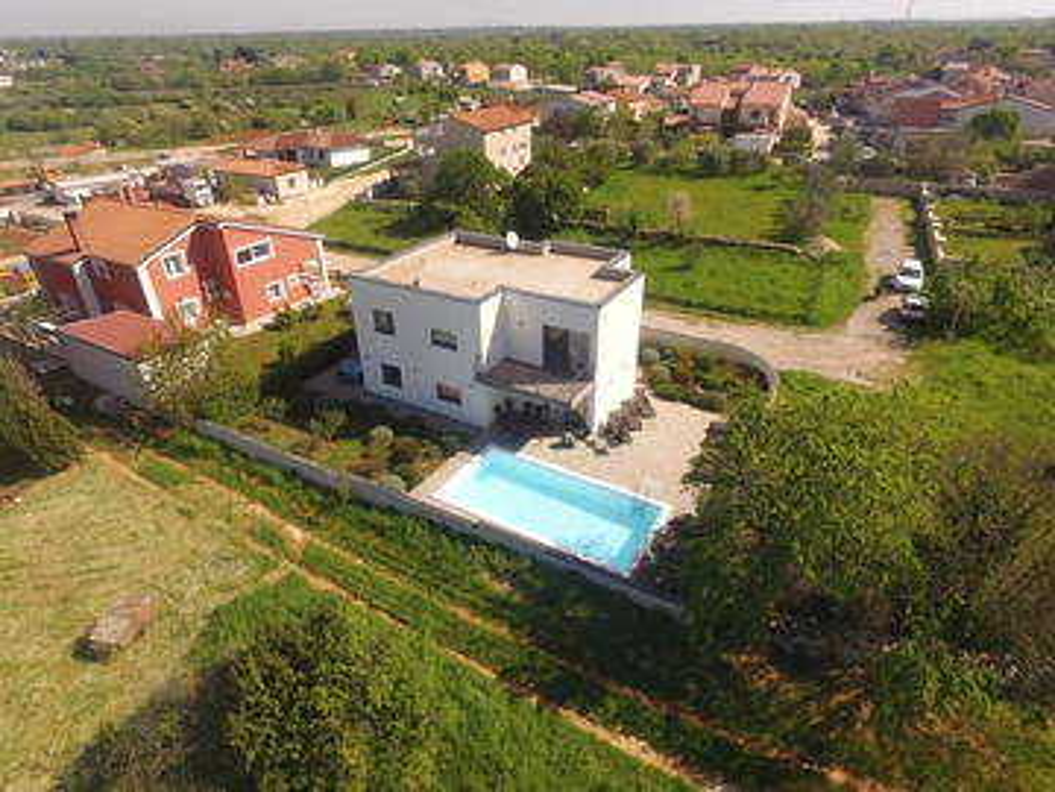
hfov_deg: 81.7
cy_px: 396
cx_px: 528
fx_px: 610
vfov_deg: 66.0
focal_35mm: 20
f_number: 2.8
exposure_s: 1/800
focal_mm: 3.61
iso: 100
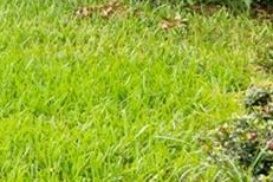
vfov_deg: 11.2
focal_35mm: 111
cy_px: -176
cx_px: -480
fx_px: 842
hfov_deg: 12.1
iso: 250
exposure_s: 1/25
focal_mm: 16
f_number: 9
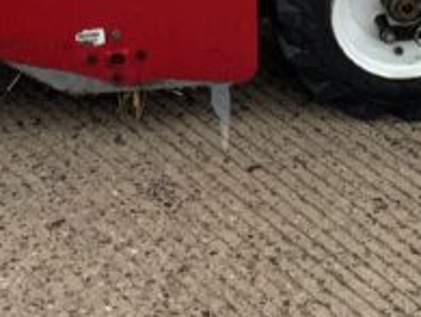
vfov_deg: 9.3
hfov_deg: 12.9
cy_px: -278
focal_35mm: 152
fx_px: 1852
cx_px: 134
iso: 16
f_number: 1.8
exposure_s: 1/394
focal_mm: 3
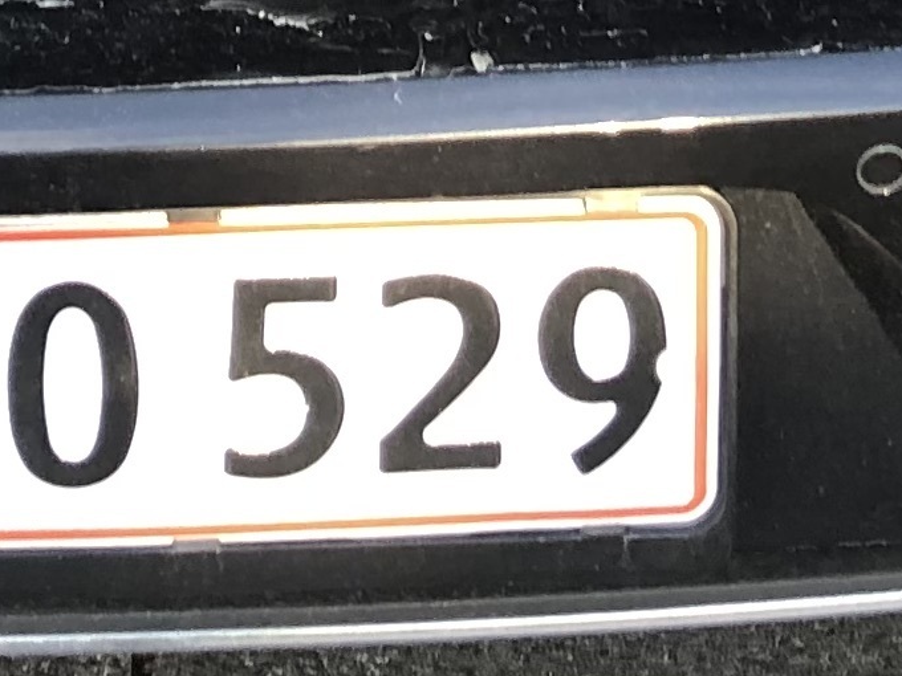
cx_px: 264
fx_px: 4326
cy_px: -1092
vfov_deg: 8.1
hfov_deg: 11.9
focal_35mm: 166
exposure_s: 1/33
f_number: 1.8
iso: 25
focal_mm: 3.99
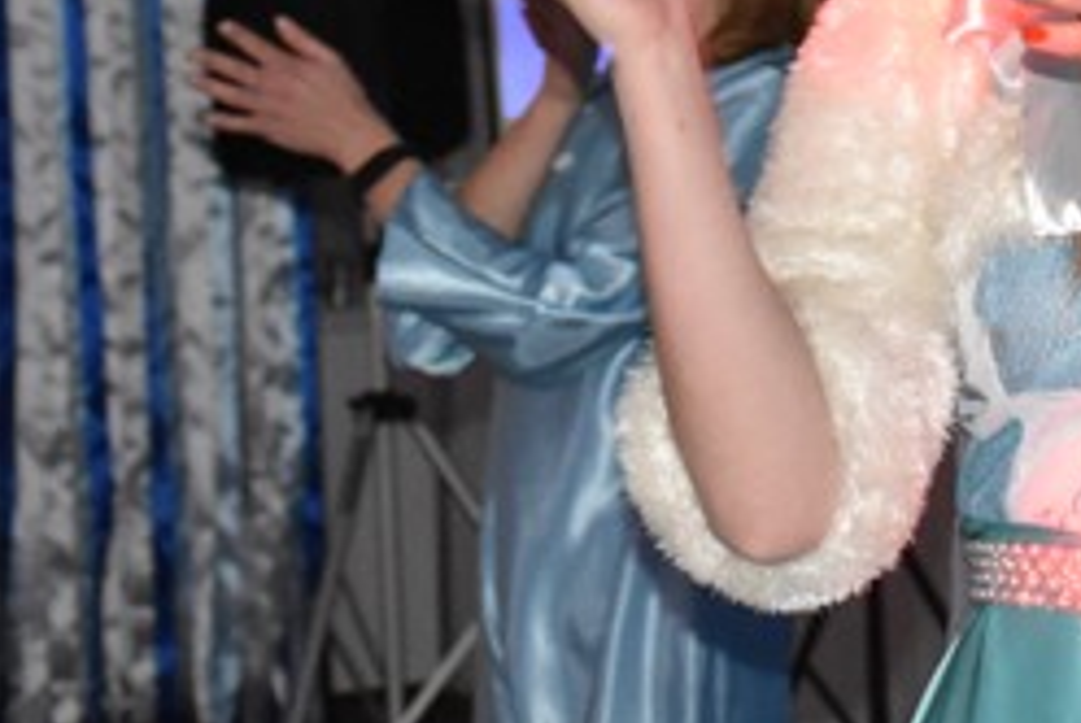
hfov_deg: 12.7
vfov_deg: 8.5
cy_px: -257
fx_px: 4765
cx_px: 1133
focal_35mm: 159
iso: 4500
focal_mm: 35
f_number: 4.2
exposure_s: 1/60
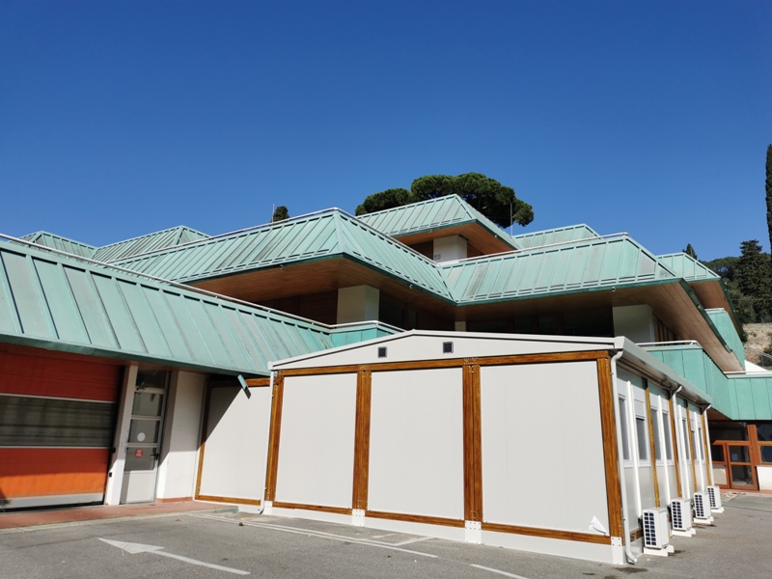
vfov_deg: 51.4
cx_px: 386
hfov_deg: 65.3
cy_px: 290
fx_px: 602
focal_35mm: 27
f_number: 1.8
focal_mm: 5.58
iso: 50
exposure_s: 1/4808
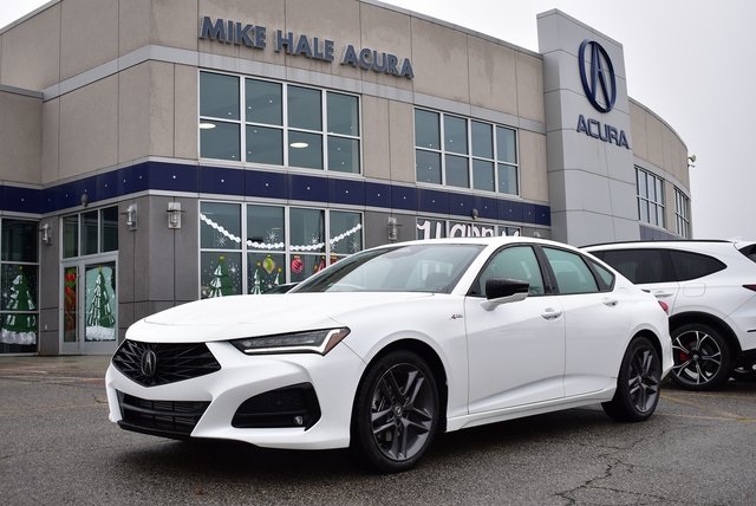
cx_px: 378
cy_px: 253
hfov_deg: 47.9
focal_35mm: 40
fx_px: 851
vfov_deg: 33.1
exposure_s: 1/125
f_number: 5.6
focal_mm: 27
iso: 100
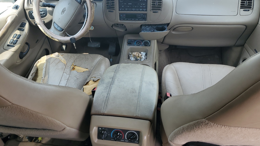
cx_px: 128
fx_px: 200
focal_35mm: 29
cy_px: 73
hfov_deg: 66.1
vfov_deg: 40.2
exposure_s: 1/400
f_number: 1.5
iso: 50
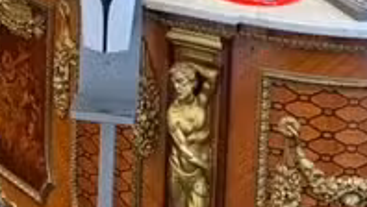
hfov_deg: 20.5
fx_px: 994
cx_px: 32
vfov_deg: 11.0
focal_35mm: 102
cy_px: -187
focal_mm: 3
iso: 25
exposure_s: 1/100
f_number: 1.8
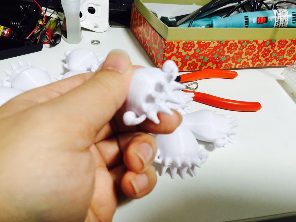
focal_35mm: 29
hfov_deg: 61.7
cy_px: 111
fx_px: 248
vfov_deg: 48.2
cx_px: 148
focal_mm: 4.15
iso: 40
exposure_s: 1/15
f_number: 2.2
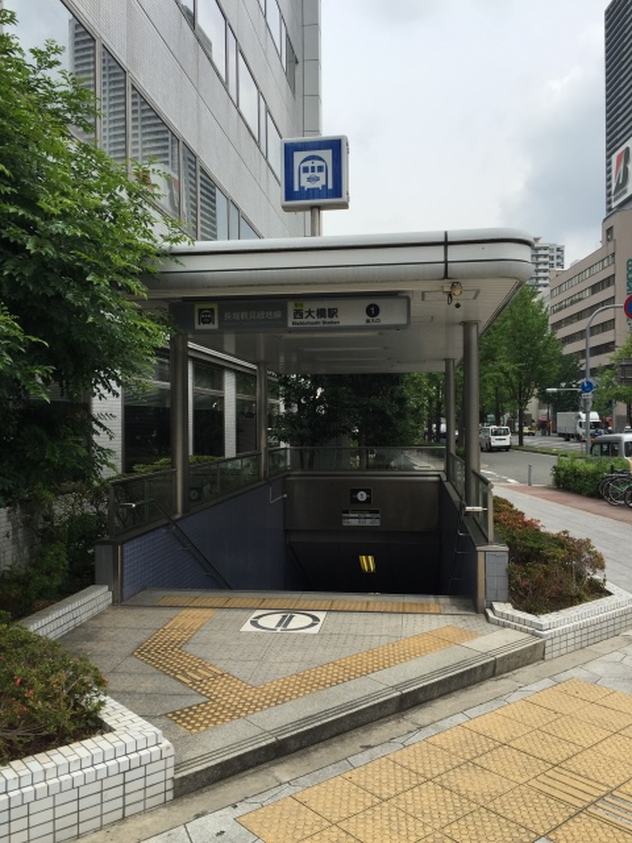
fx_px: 706
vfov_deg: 61.7
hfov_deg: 48.2
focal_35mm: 29
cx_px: 316
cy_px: 422
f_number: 2.2
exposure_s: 1/2326
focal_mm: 4.15
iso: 32
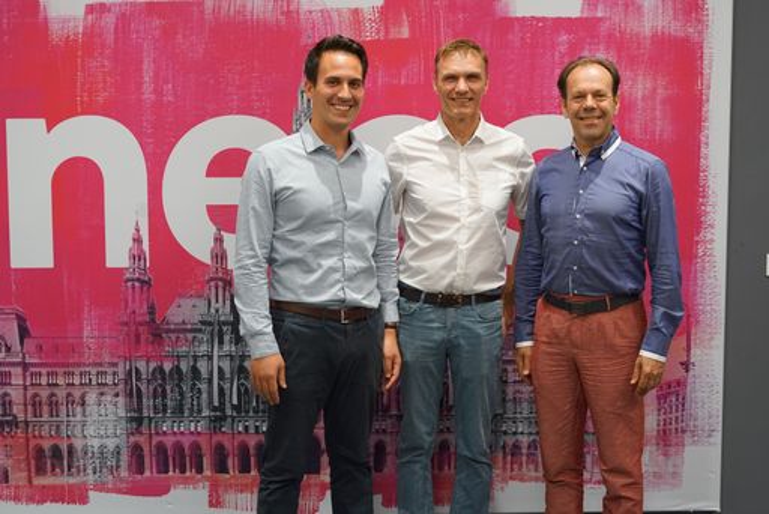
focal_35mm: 50
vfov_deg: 27.0
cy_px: 257
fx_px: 1069
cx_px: 384
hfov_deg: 39.6
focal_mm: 50
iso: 1600
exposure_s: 1/160
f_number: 4
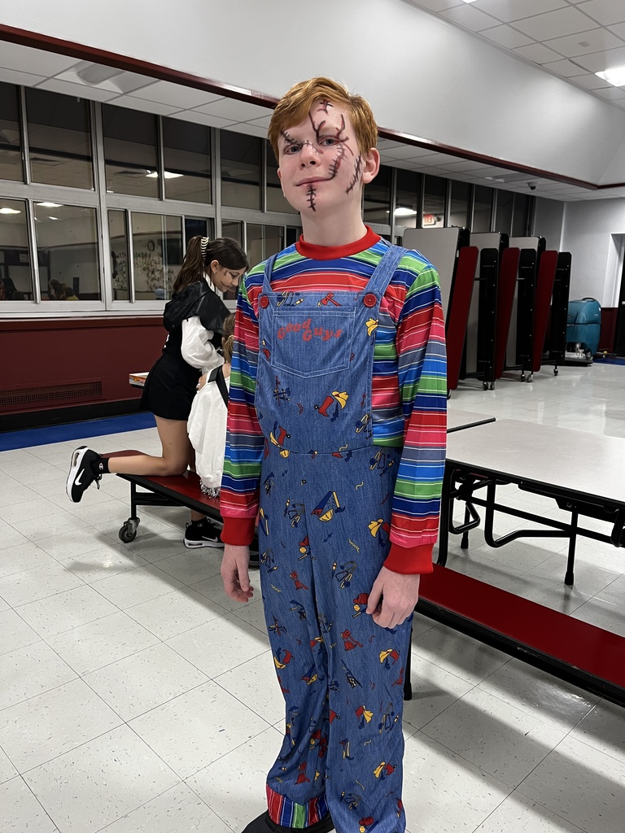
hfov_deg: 53.1
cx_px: 312
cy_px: 416
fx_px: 626
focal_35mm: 26
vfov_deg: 67.3
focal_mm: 5.1
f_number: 1.6
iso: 125
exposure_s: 1/75
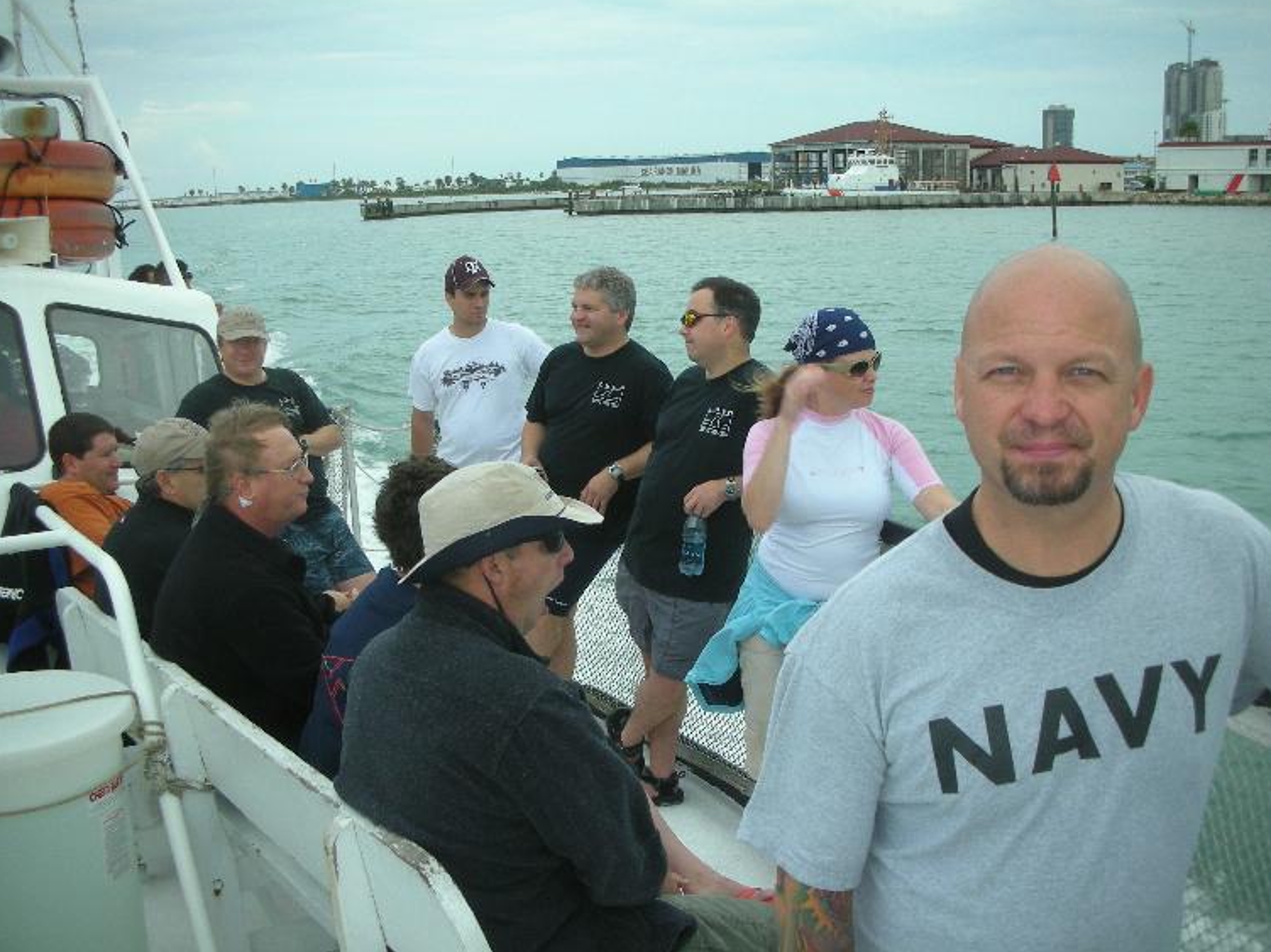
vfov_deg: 39.6
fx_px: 1322
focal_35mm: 36
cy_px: 469
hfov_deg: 51.4
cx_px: 621
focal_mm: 5.8
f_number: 7.9
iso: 93
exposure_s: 1/118
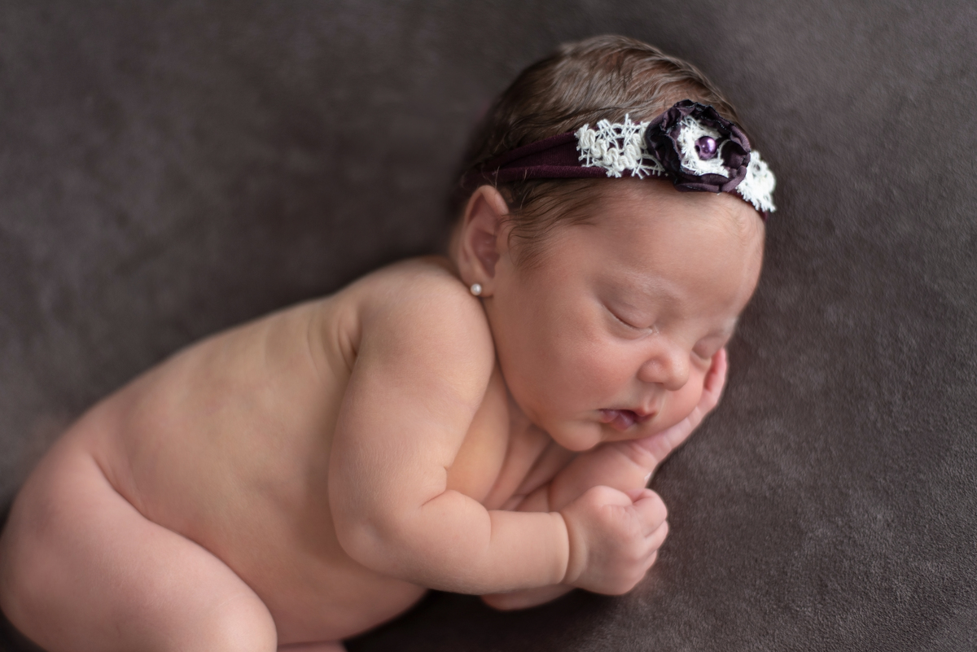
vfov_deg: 27.0
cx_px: 488
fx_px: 1357
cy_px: 326
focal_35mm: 50
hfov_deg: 39.6
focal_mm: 50
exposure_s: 1/200
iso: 250
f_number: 2
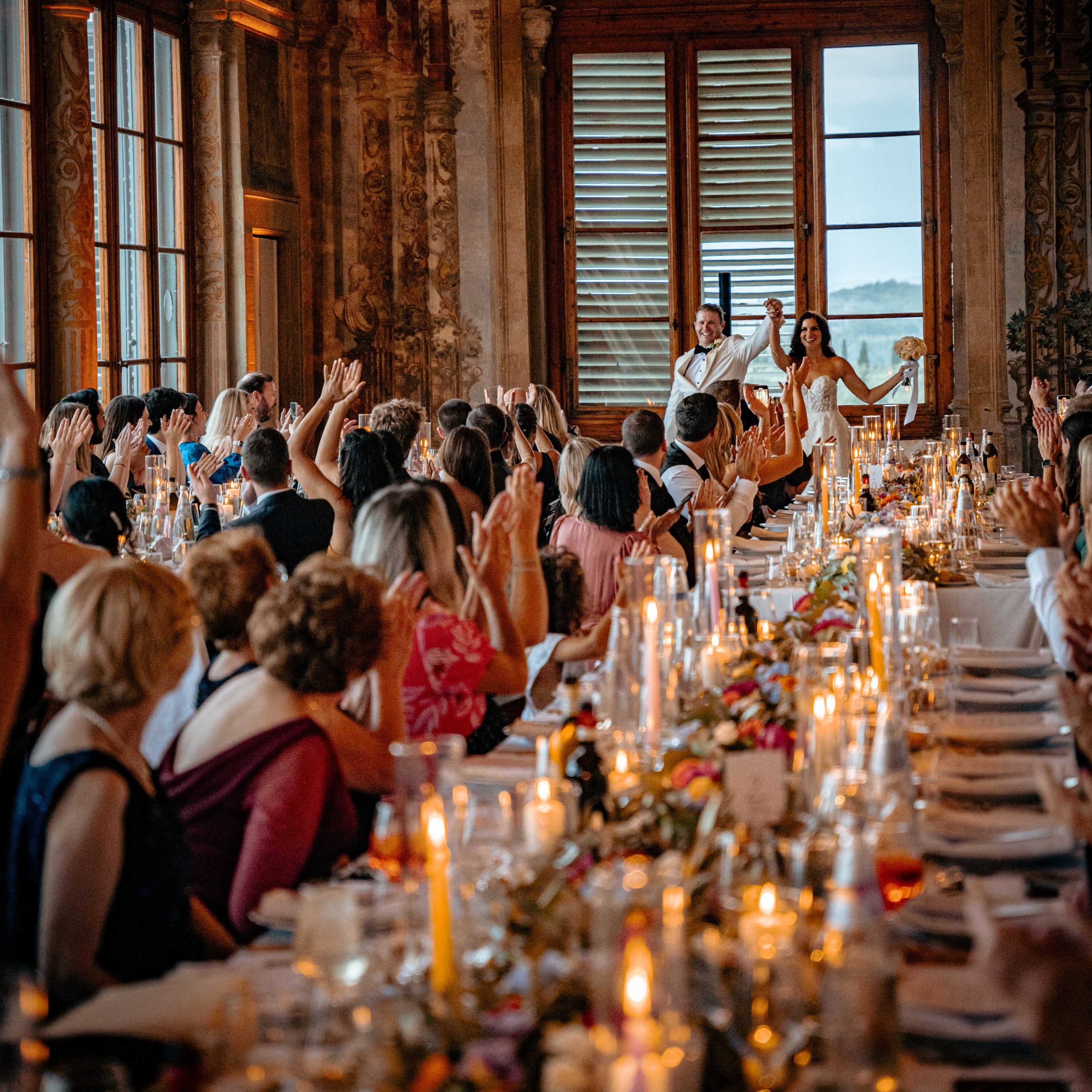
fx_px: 3212
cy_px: 315
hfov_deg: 19.3
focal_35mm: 90
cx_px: 547
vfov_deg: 19.2
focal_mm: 70
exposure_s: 1/320
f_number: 2.8
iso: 1600
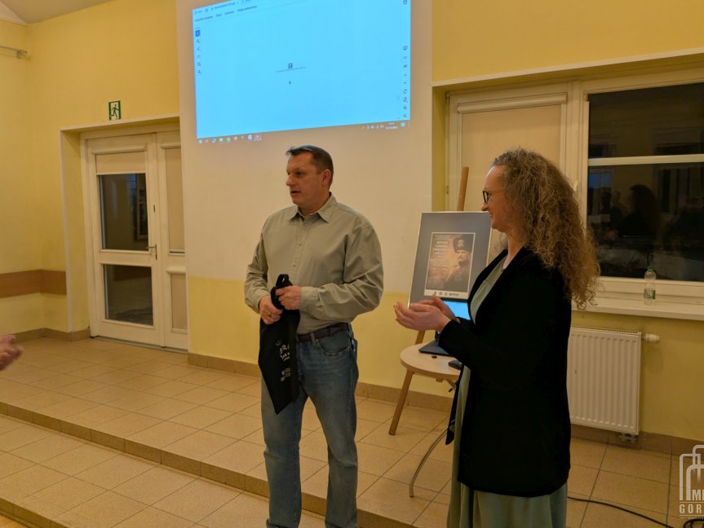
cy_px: 246
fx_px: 549
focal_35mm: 27
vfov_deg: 51.3
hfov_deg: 65.3
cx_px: 360
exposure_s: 1/50
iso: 83
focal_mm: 5.43
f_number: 1.89
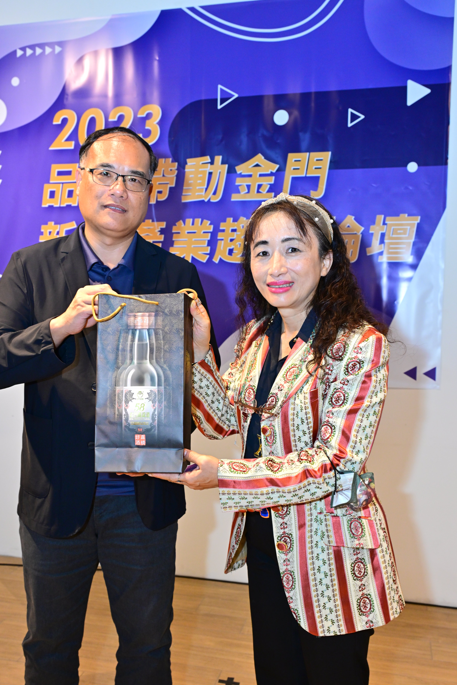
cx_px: 217
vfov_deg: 51.8
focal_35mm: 37
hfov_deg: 35.9
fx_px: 704
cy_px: 369
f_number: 5.6
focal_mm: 33
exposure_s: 1/60
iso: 1250
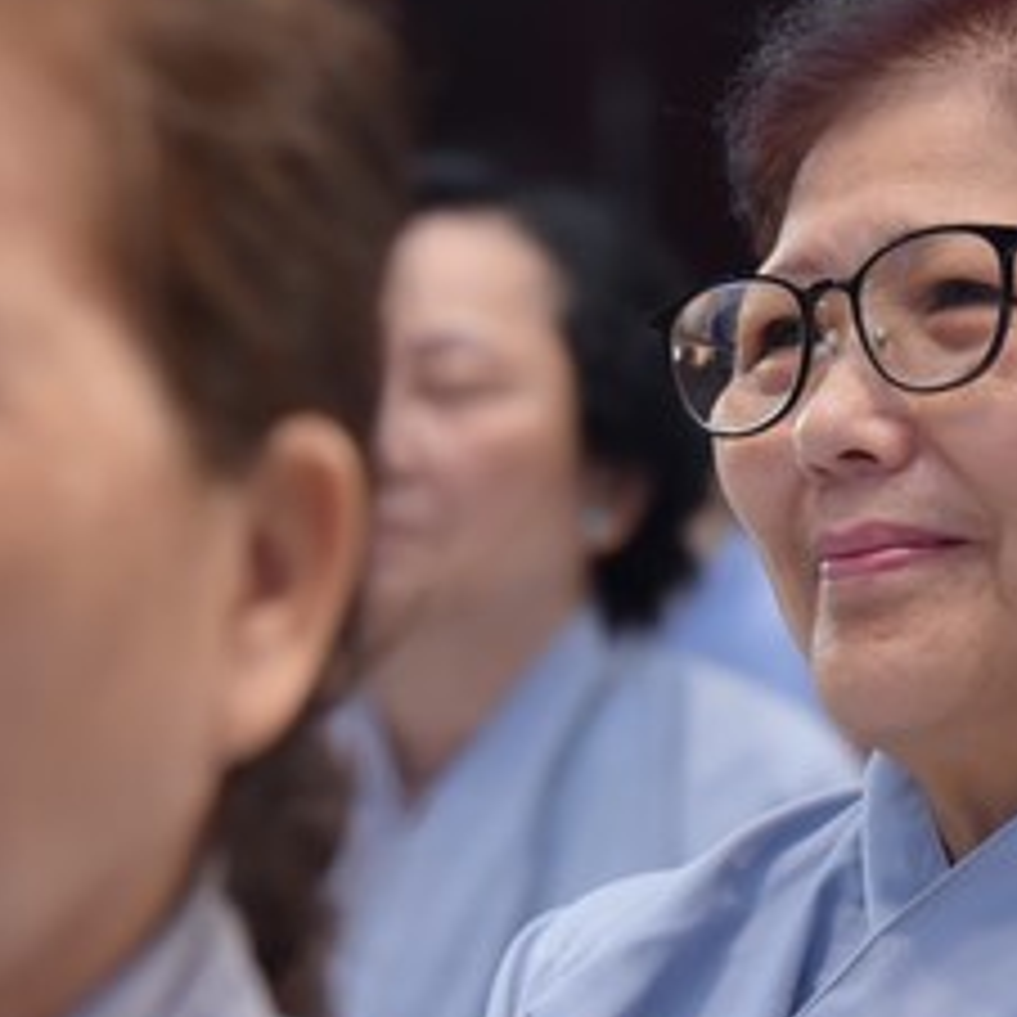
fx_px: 8542
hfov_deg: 6.8
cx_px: 644
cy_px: 549
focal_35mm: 257
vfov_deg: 6.8
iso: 1000
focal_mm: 105
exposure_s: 1/125
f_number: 5
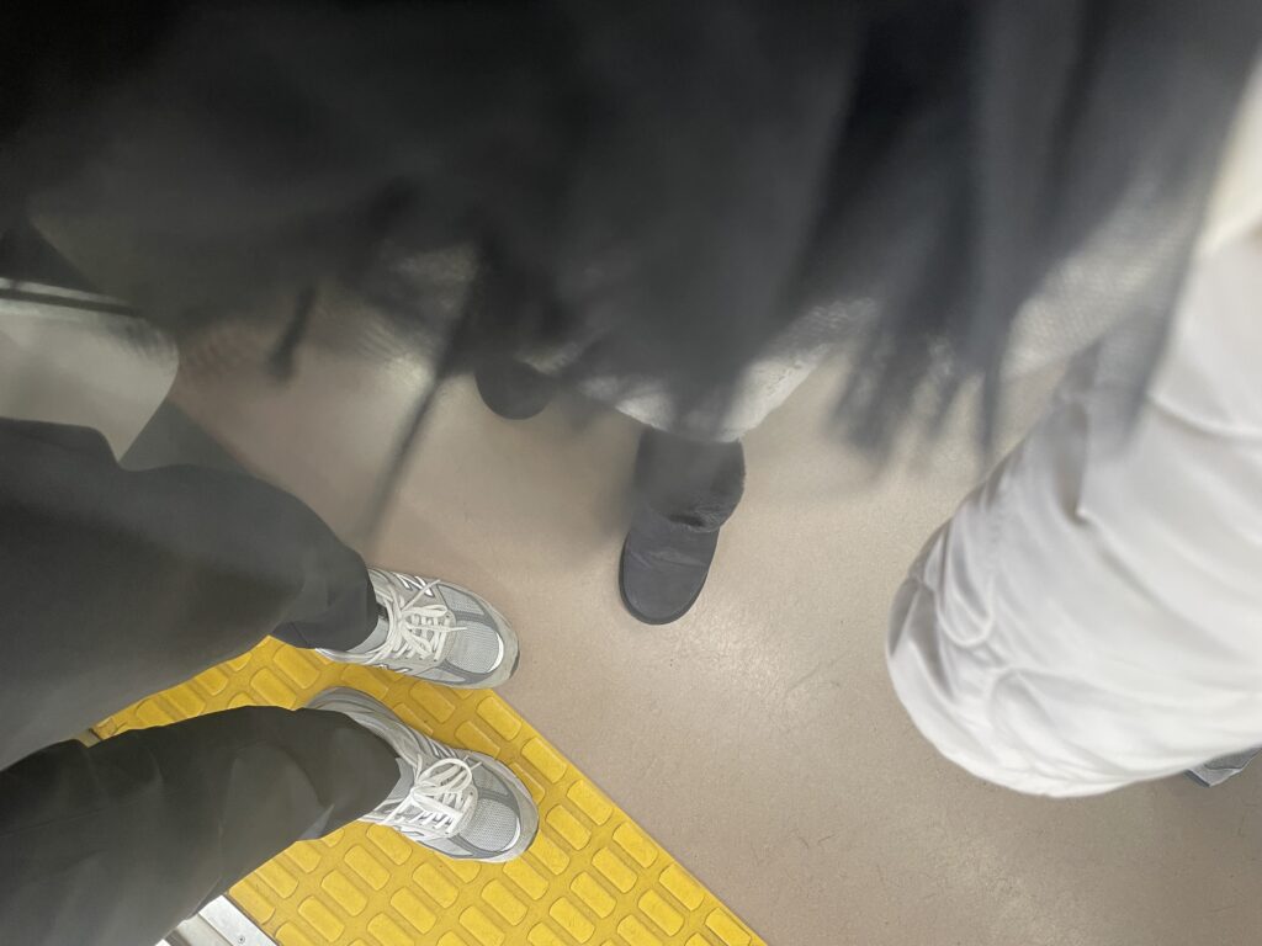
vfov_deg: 53.1
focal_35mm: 26
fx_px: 948
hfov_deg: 67.3
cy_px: 473
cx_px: 631
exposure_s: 1/71
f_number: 1.6
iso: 125
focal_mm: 4.2
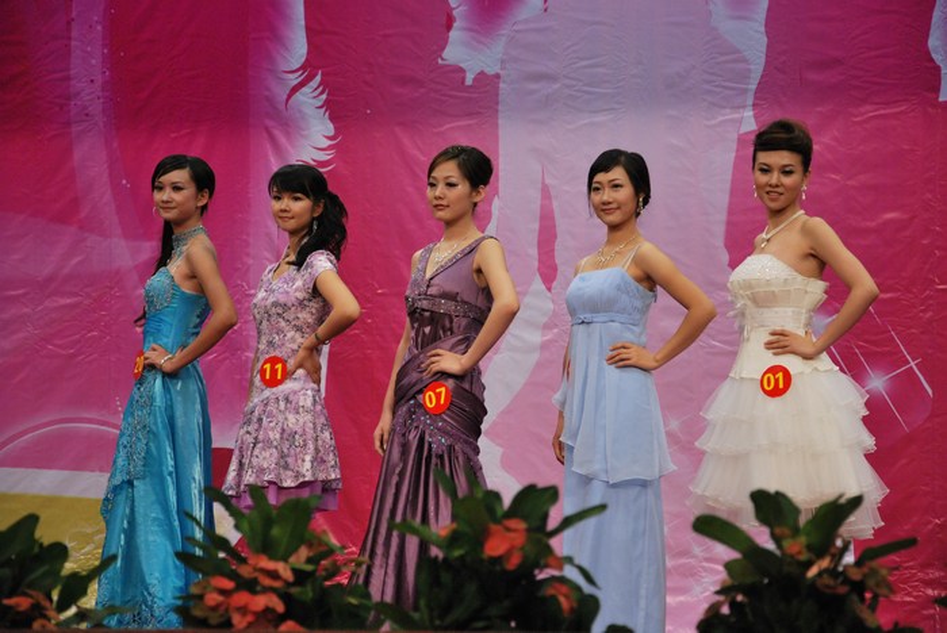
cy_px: 316
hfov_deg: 17.0
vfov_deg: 11.4
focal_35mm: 120
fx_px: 3159
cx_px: 474
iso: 800
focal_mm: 80
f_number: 5.6
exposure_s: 1/160
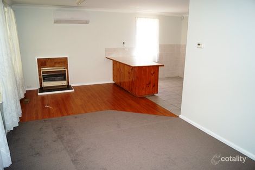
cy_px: 85
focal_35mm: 27
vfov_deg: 47.9
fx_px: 191
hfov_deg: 67.4
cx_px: 128
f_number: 4
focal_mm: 18
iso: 250
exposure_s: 1/60
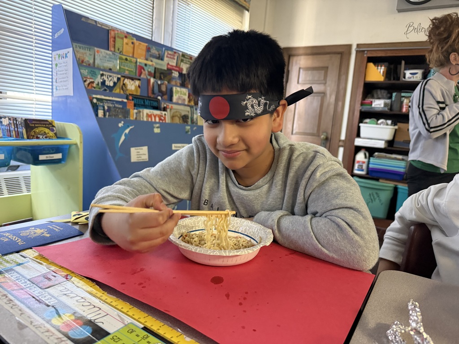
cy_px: 172
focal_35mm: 24
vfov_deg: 56.8
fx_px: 318
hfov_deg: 71.6
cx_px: 230
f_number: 1.78
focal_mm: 6.76
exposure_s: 1/40
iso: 640
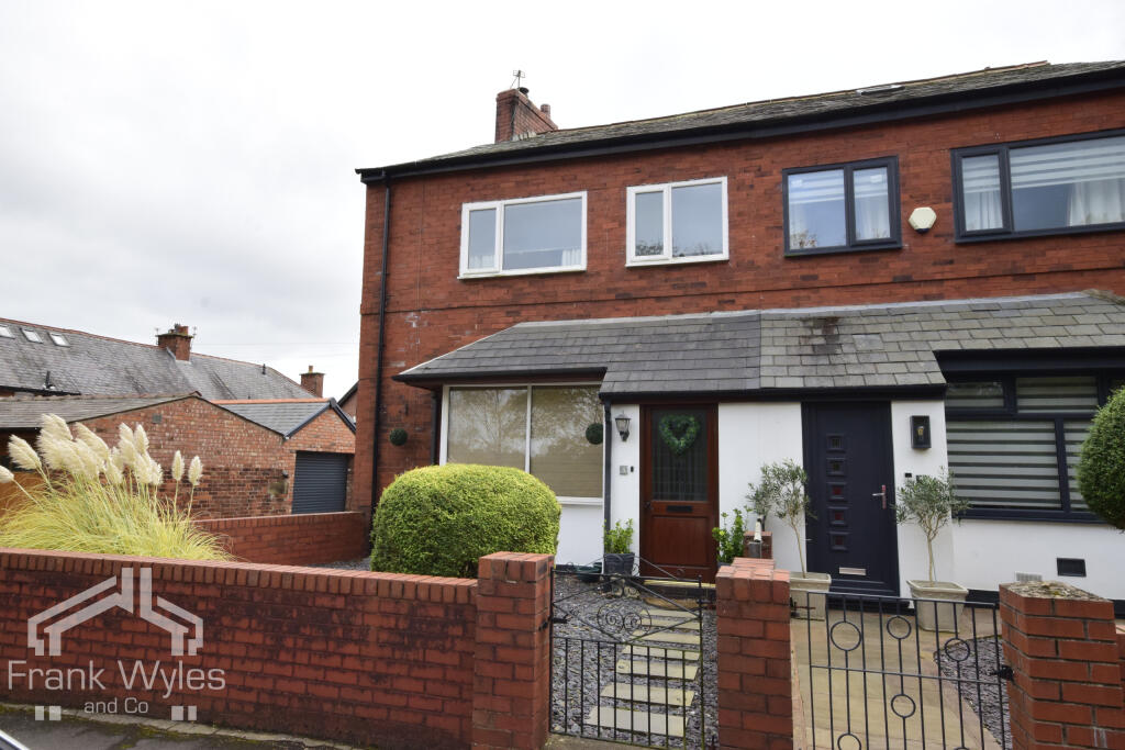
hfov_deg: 81.2
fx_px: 656
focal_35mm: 21
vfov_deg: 59.5
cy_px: 375
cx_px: 562
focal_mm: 14
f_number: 16
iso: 1000
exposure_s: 1/160
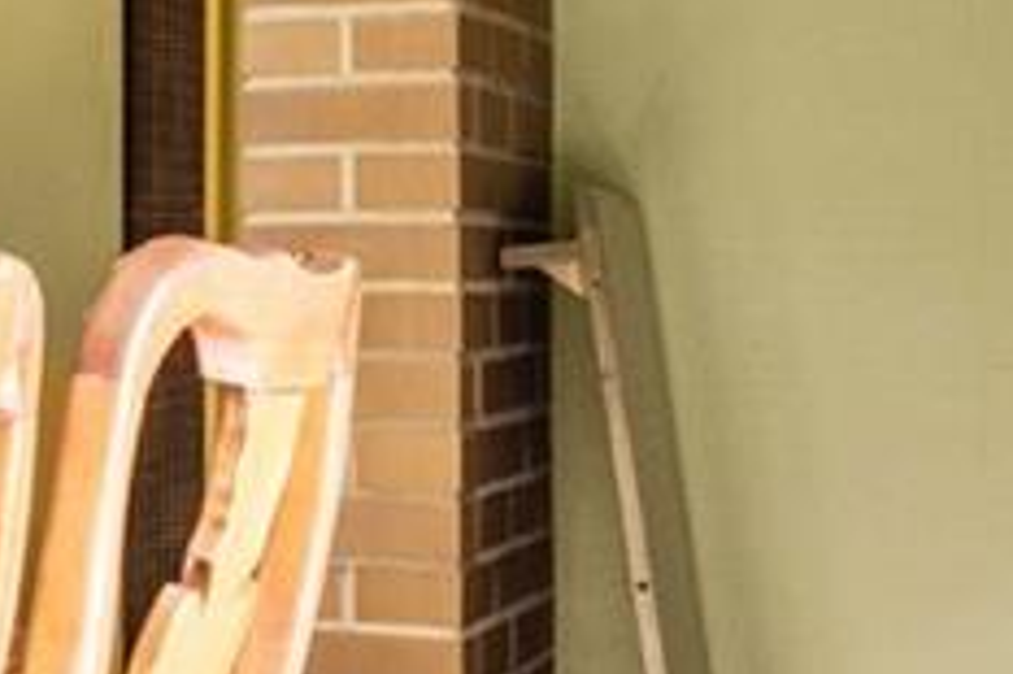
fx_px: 3093
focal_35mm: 110
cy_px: 220
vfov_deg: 12.4
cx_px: -1448
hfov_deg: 13.4
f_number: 8
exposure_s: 1/3
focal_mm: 16
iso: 400
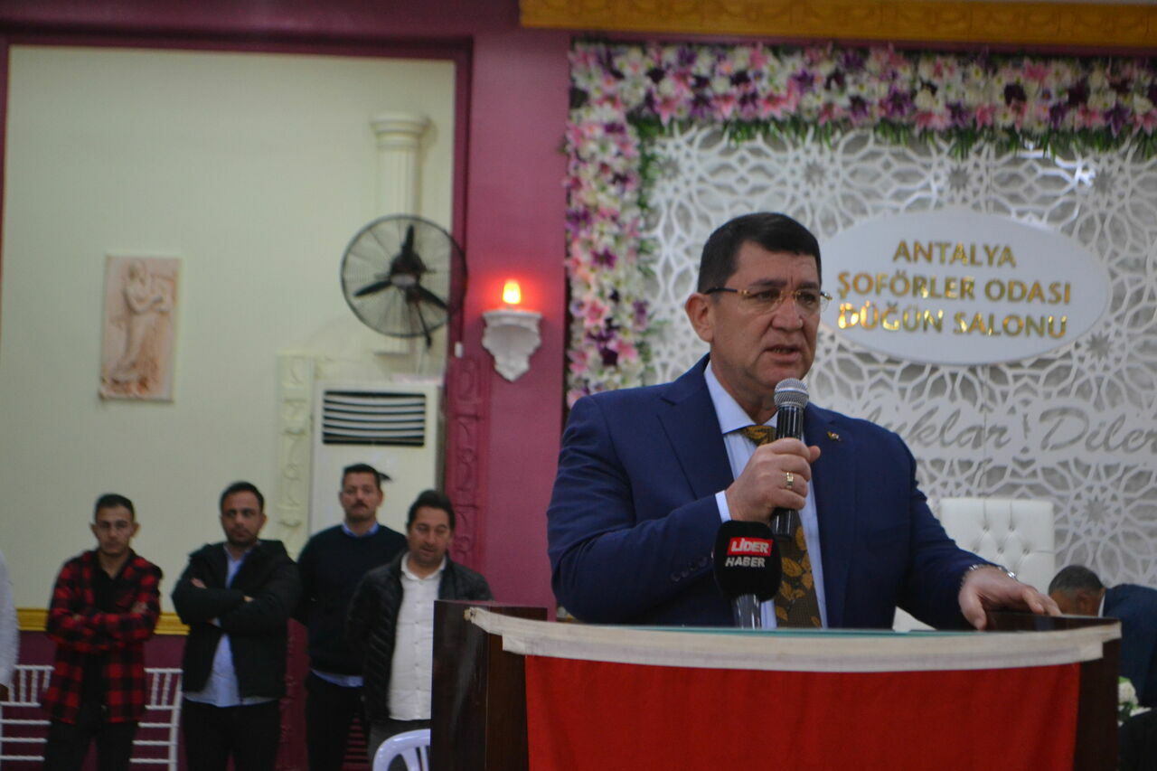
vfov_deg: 16.5
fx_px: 2651
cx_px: 578
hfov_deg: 24.6
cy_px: 386
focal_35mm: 82
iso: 1400
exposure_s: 1/60
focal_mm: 55
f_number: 5.6
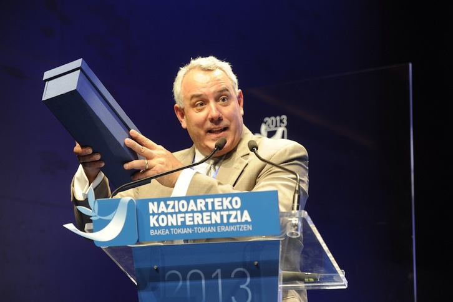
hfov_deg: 20.8
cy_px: 151
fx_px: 1233
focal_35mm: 98
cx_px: 226
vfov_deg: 14.0
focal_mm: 98
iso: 2000
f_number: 3.5
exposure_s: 1/125
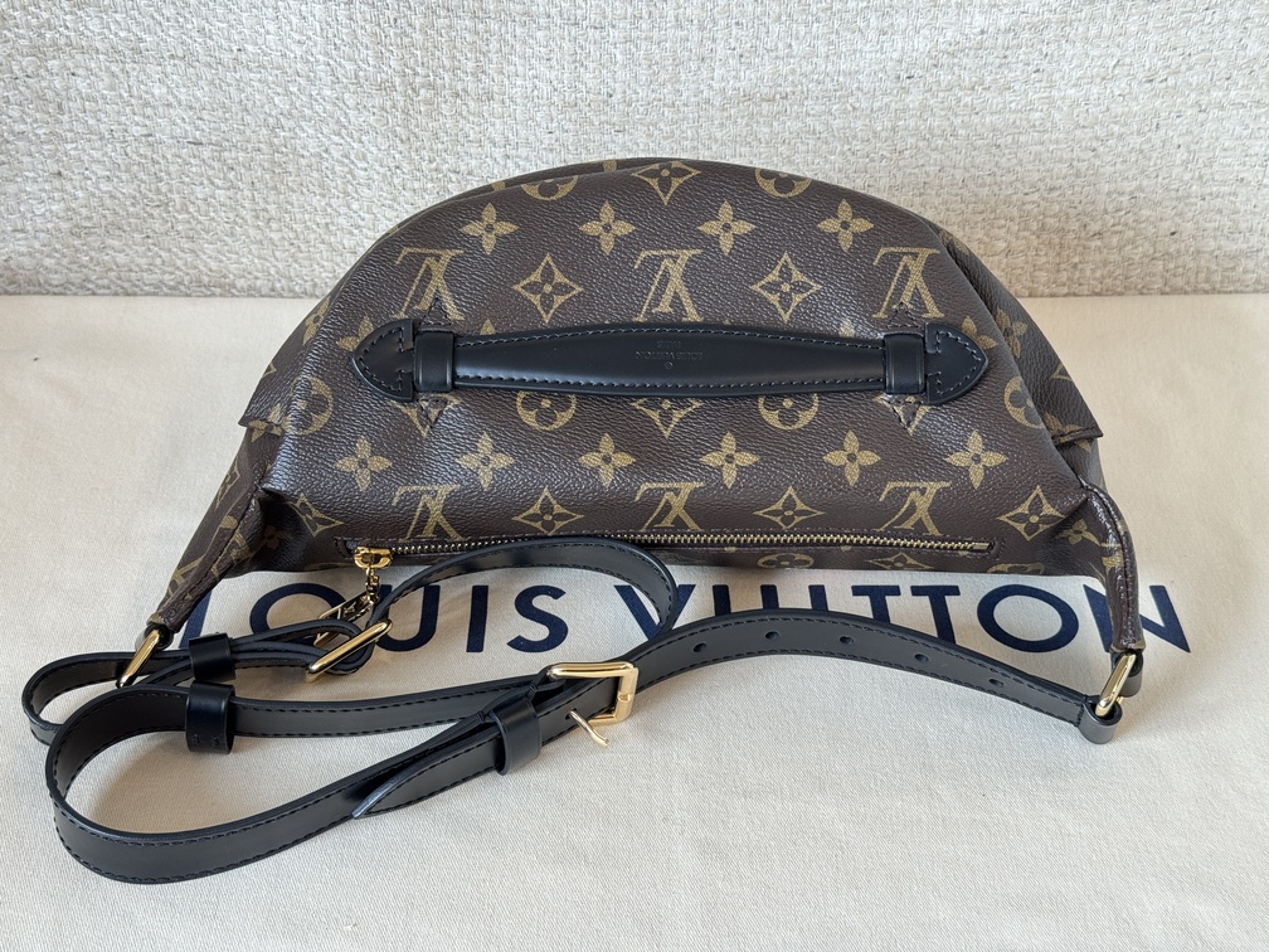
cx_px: 634
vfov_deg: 30.3
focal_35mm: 48
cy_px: 476
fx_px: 1760
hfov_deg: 39.7
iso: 64
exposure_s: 1/50
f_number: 1.78
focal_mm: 6.76
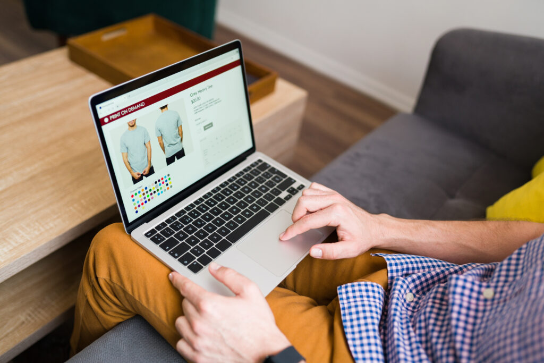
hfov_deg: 54.4
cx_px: 272
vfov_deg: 37.9
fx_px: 529
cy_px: 182
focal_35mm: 35
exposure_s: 1/200
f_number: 1.8
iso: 400
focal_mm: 35
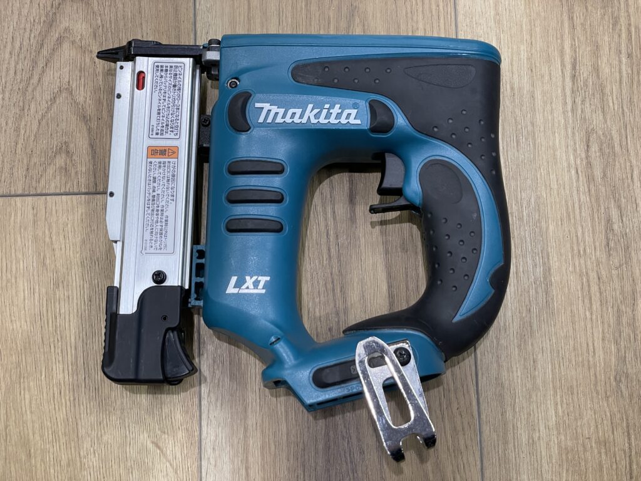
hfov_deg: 36.8
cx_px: 320
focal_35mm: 52
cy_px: 240
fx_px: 963
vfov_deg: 28.0
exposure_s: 1/100
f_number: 2
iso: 200
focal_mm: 6
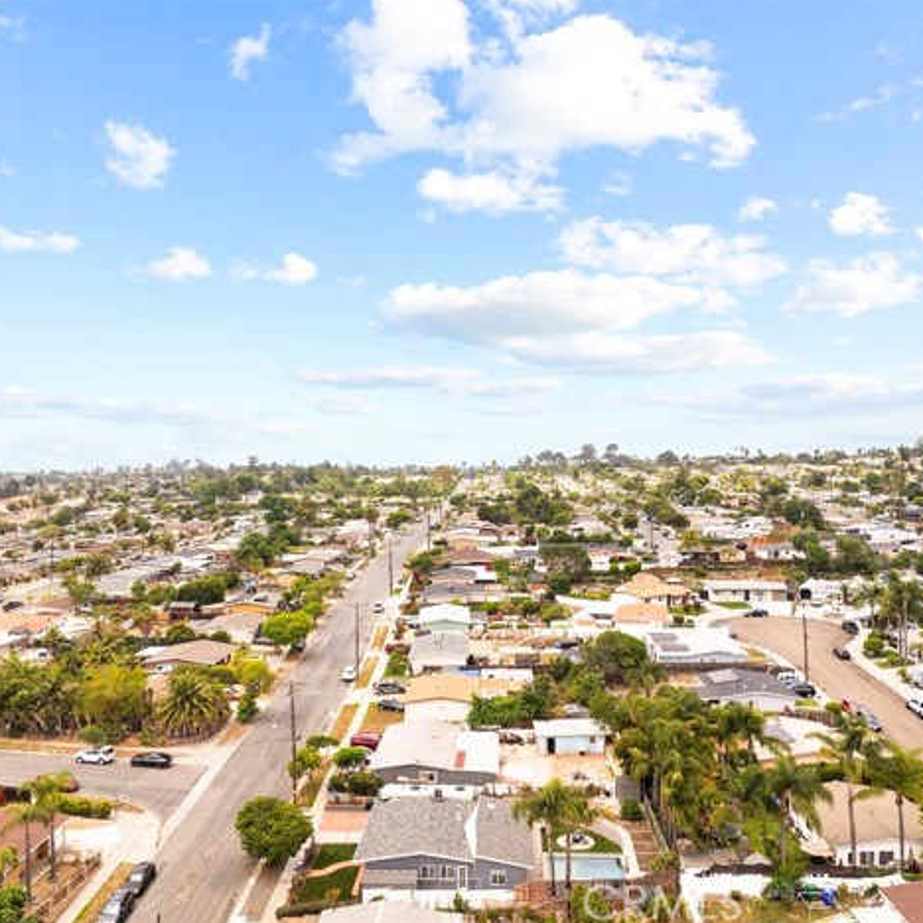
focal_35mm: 29
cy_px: 459
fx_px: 875
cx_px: 463
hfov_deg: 55.6
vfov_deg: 55.6
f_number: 4
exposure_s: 1/1250
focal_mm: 12.29
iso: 100
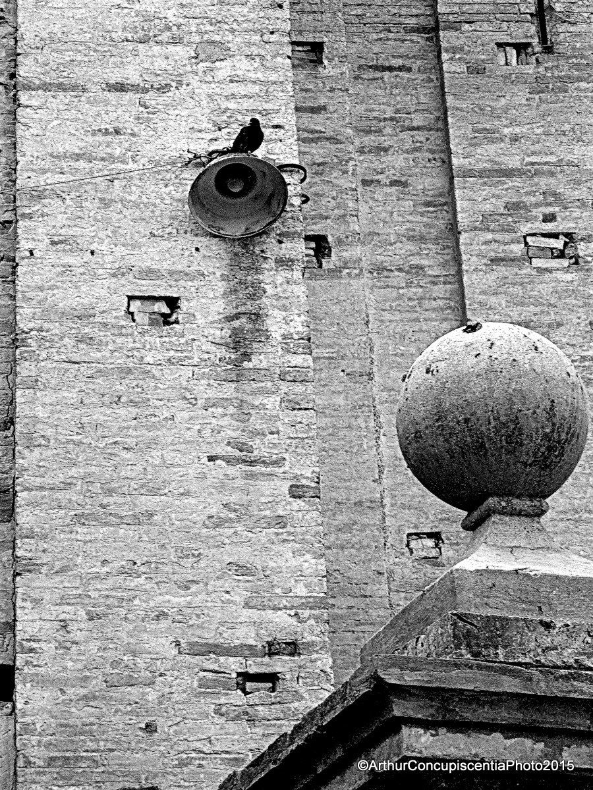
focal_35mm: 96
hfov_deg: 15.4
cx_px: 296
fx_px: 2193
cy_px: 395
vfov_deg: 20.4
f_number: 5.3
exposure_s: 1/60
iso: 100
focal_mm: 13.6
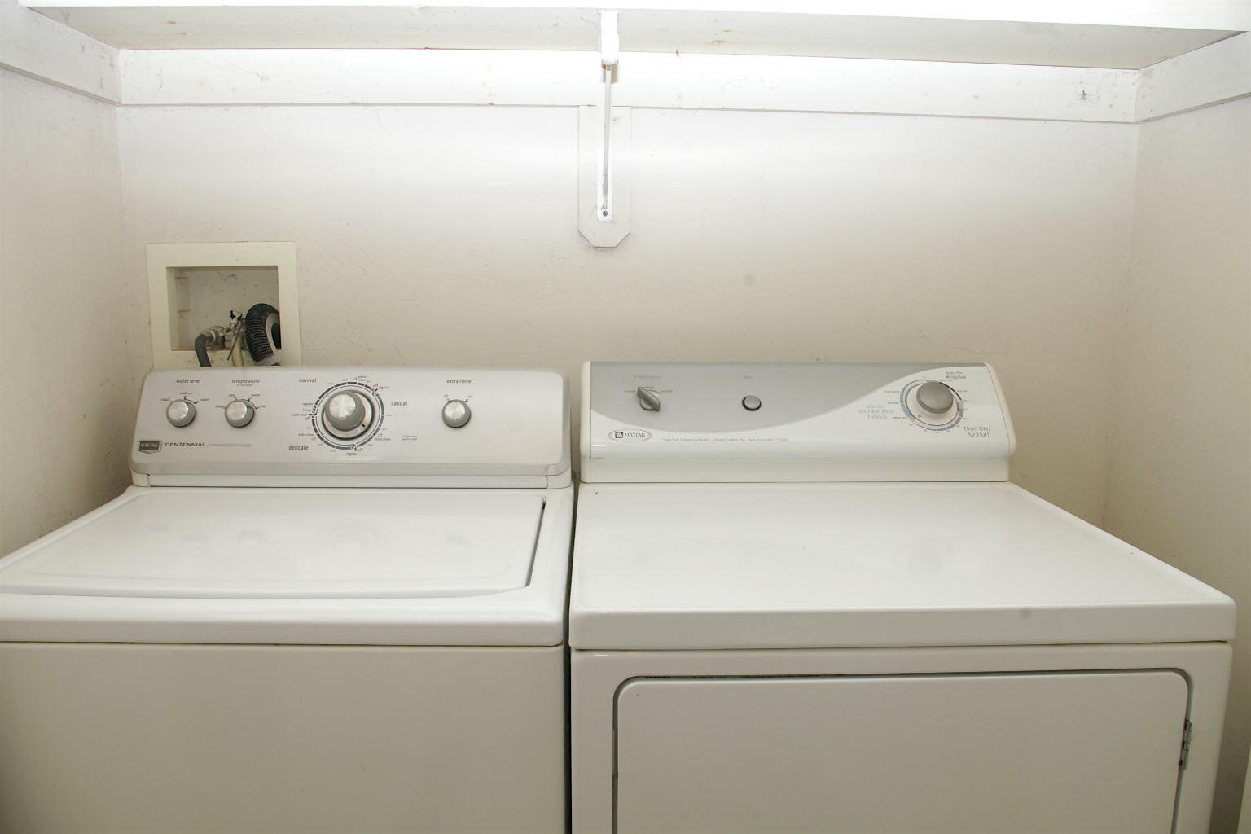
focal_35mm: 27
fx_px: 938
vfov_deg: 47.9
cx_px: 626
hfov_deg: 67.4
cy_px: 417
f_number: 11
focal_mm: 18
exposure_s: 1/30
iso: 800
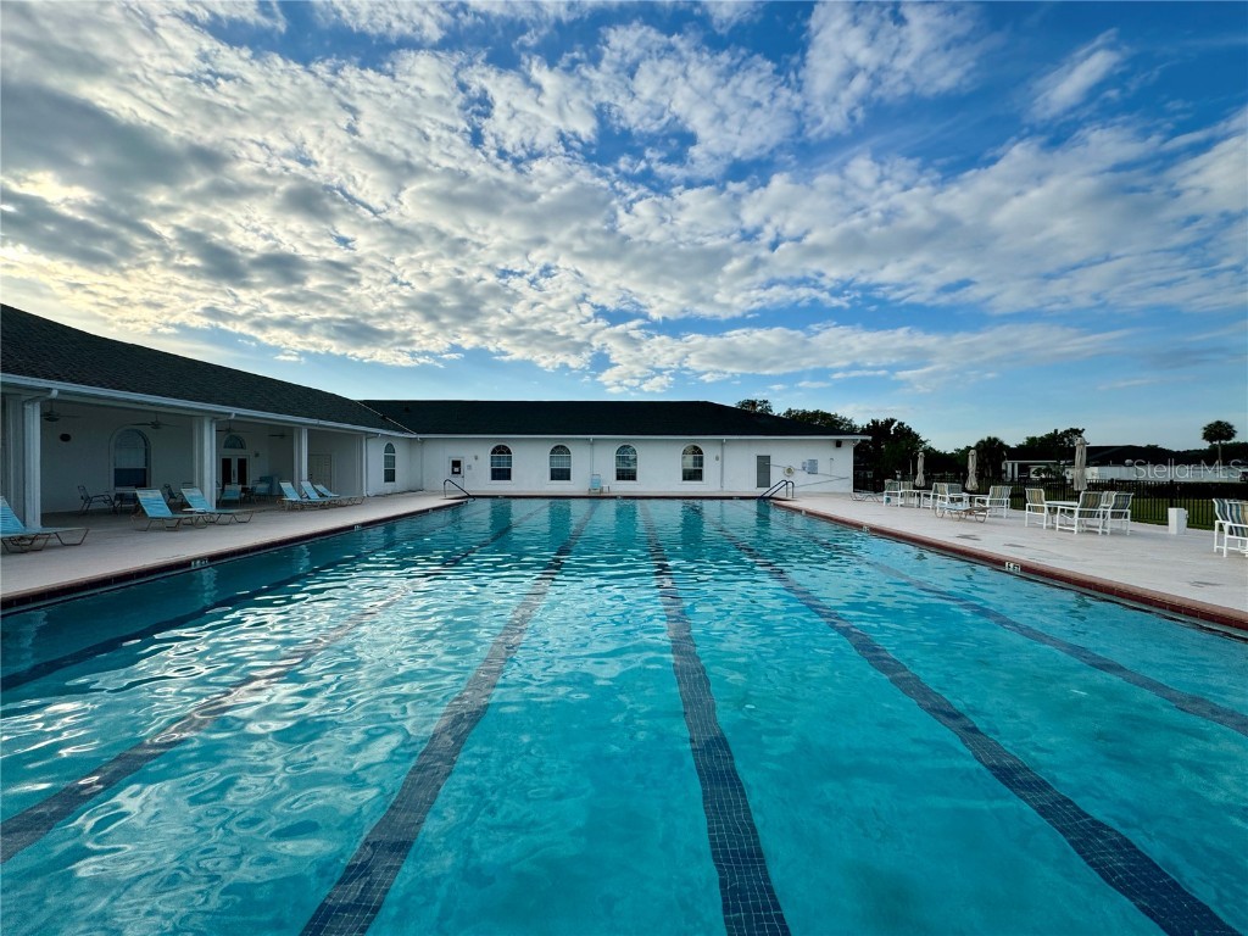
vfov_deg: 85.7
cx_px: 624
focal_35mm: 14
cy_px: 468
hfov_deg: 102.1
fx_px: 505
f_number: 2.2
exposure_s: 1/2494
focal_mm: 2.22
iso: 50
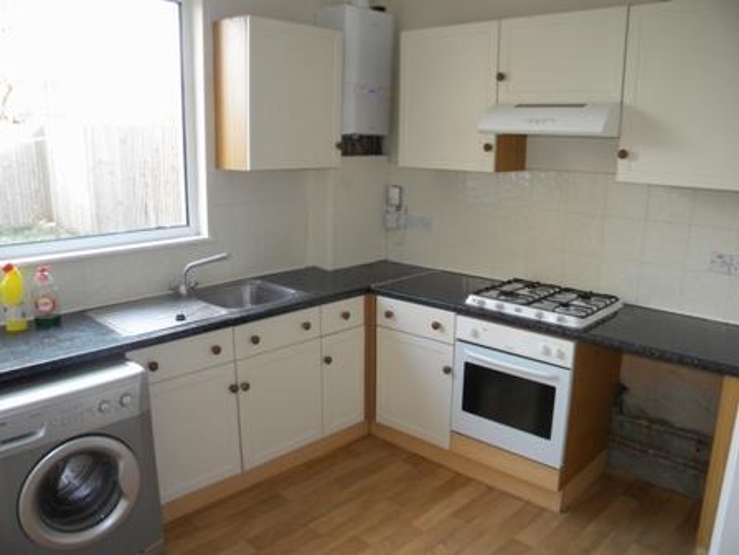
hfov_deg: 63.4
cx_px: 370
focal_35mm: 28
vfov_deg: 49.7
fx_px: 598
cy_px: 278
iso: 244
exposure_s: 1/57.5
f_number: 3.5
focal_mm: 5
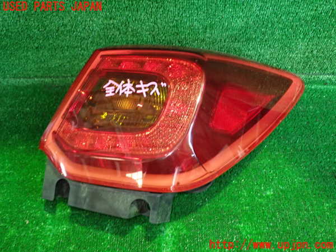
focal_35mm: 36
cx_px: 168
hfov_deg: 51.4
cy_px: 126
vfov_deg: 39.7
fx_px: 349
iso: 800
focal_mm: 6.37
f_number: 2.5
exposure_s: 1/20
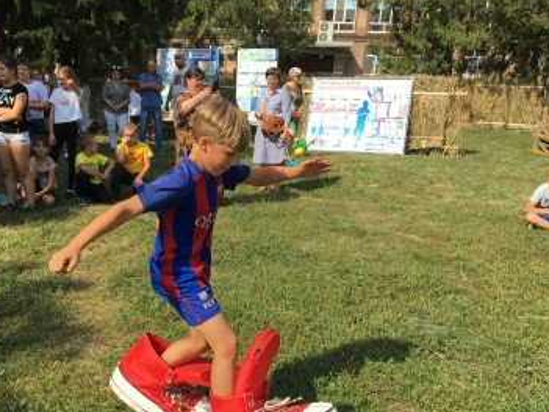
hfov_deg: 50.1
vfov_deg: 38.5
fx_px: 587
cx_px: 255
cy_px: 249
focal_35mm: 37
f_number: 2.2
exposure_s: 1/1261
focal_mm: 4.15
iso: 25
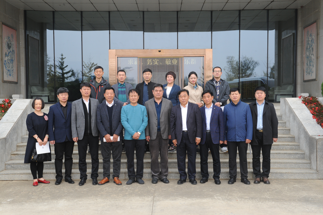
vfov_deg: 28.0
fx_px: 430
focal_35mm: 48
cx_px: 162
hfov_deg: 41.1
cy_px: 108
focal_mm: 48
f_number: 11
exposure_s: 1/500
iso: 1600
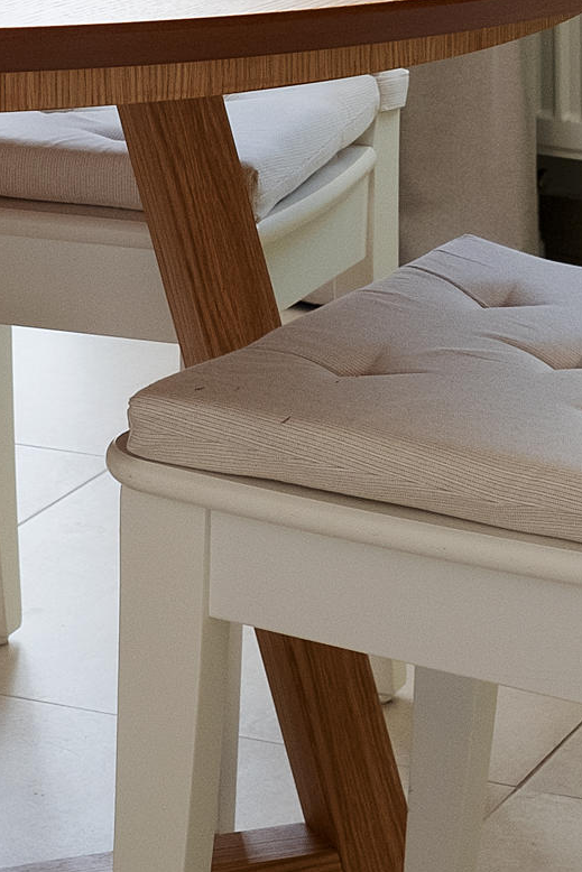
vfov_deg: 11.7
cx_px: -93
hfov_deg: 8.4
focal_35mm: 162
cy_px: -694
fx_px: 3926
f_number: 7.1
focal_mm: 23
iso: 400
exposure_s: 1/15
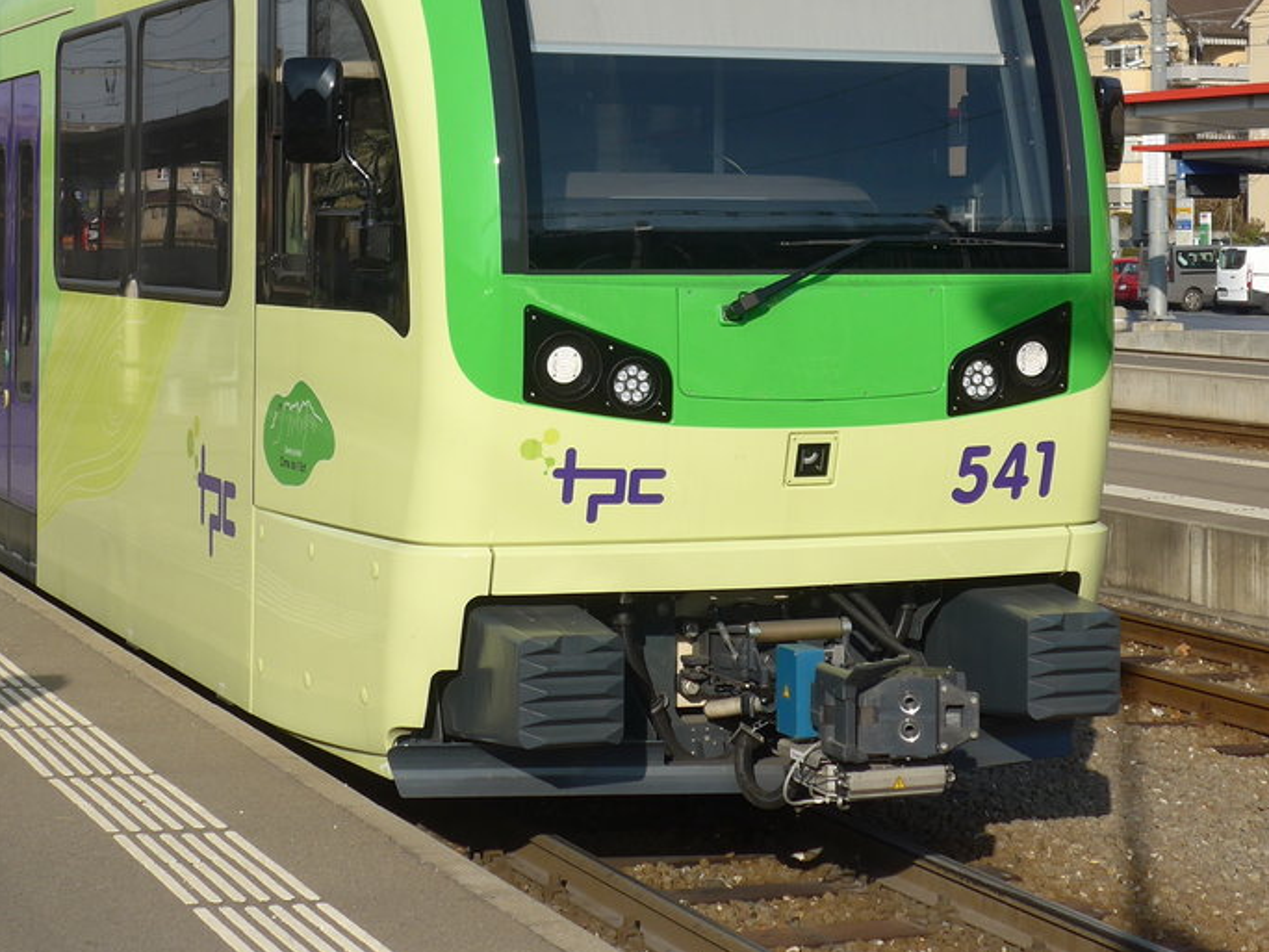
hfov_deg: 22.8
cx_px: 660
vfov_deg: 17.0
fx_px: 3153
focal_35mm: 86
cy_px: 167
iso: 80
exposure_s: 1/1300
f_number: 3.2
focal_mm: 10.1
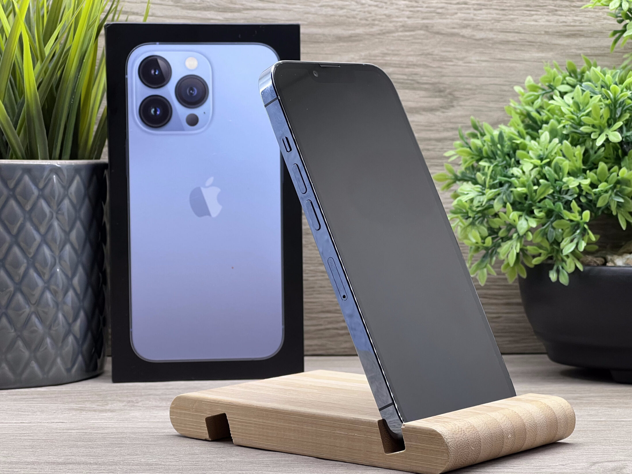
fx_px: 1643
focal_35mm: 90
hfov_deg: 21.8
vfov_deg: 16.4
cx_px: 355
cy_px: 264
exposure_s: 1/100
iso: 100
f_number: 2.8
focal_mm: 9
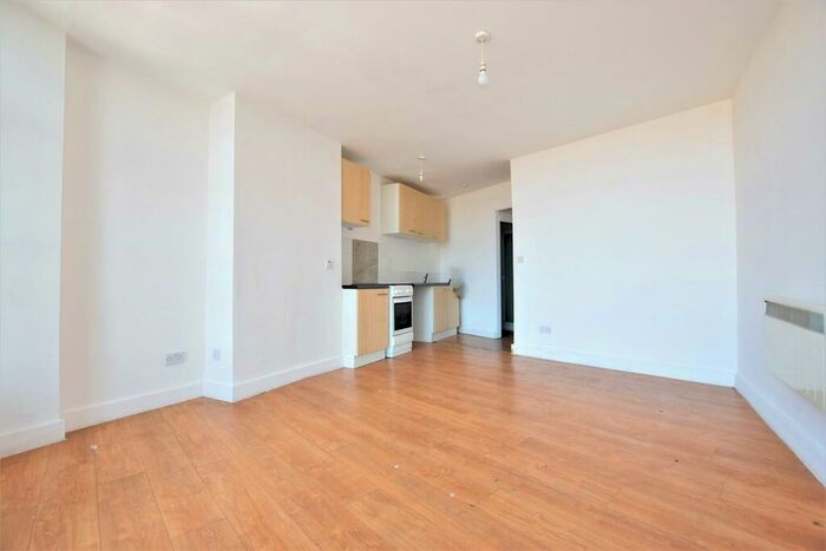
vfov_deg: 77.4
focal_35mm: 15
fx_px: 344
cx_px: 413
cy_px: 276
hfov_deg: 100.4
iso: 160
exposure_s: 1/15
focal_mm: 10
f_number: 5
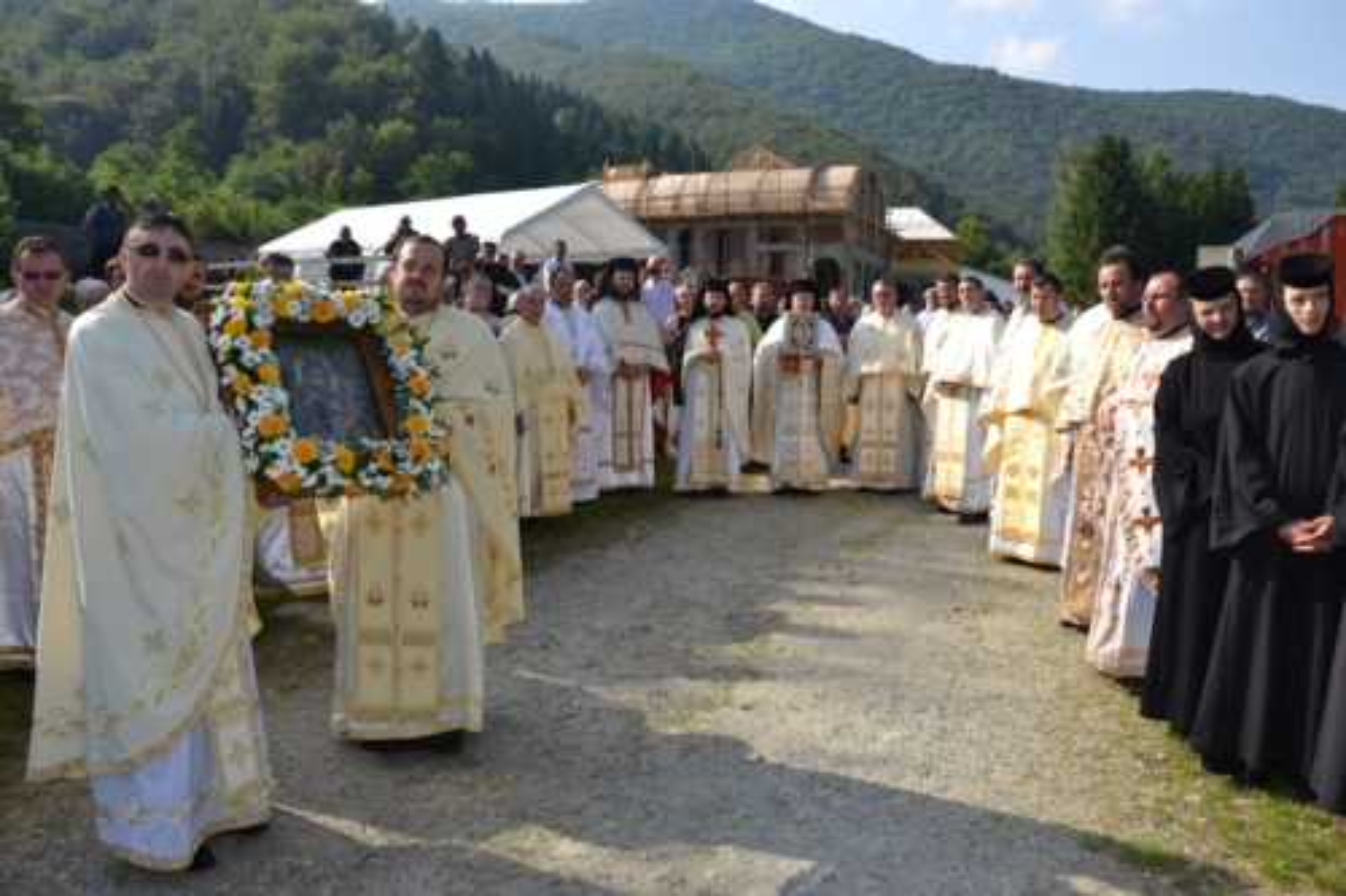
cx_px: 673
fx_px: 1009
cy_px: 448
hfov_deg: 67.4
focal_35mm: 27
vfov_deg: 47.9
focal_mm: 18
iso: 100
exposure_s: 1/200
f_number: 7.1
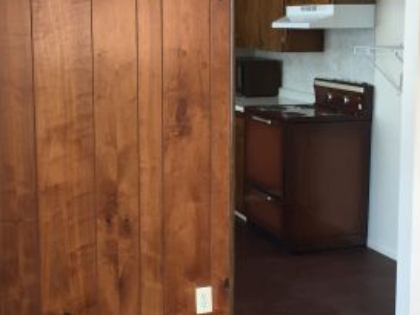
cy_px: 155
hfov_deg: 28.5
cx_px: 234
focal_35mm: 68
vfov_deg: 21.6
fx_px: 825
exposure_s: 1/30
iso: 64
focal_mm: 4.15
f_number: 2.2
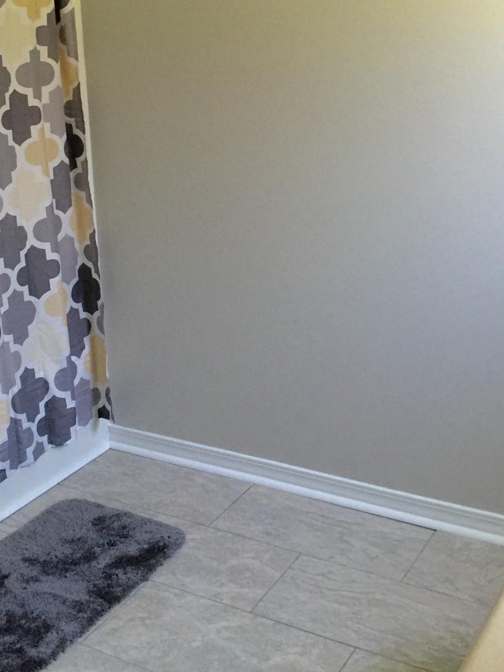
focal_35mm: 48
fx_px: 932
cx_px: 201
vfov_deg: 38.4
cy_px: 152
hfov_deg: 30.2
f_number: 2.2
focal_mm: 4.15
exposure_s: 1/30
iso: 125
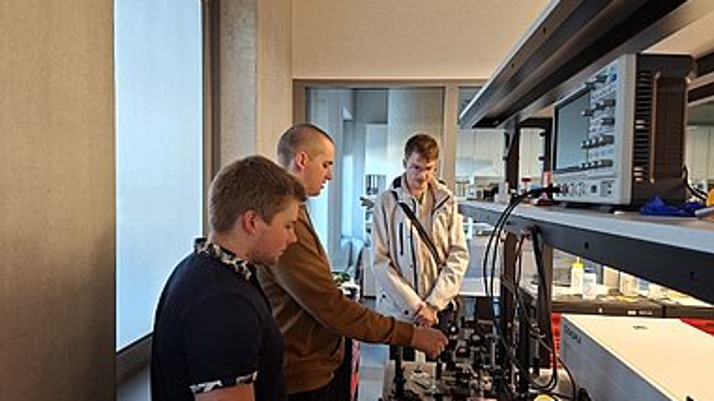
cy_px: 219
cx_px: 351
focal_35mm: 26
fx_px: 492
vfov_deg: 44.3
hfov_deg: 71.9
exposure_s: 1/50
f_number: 1.8
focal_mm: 5.54
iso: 250
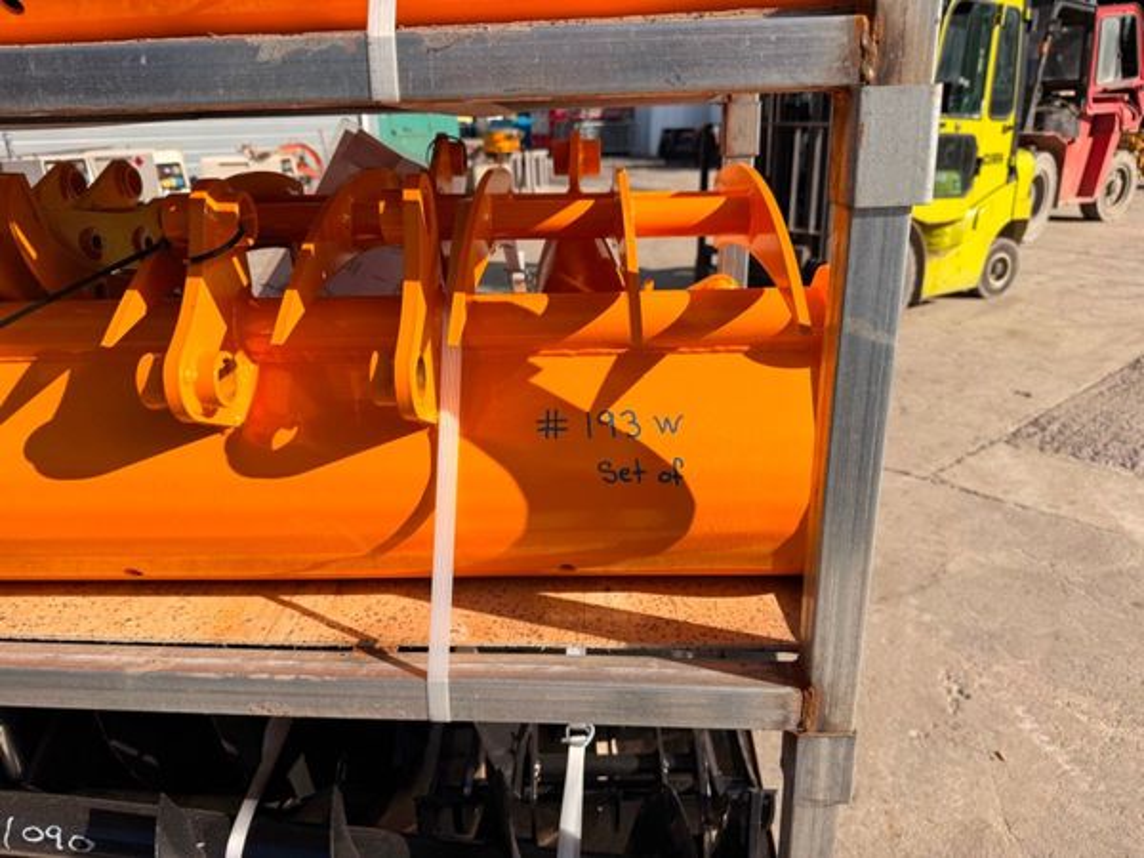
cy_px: 429
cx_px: 572
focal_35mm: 24
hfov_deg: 71.6
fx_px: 793
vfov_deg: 56.8
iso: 80
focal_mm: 6.76
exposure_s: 1/4167
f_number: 1.78
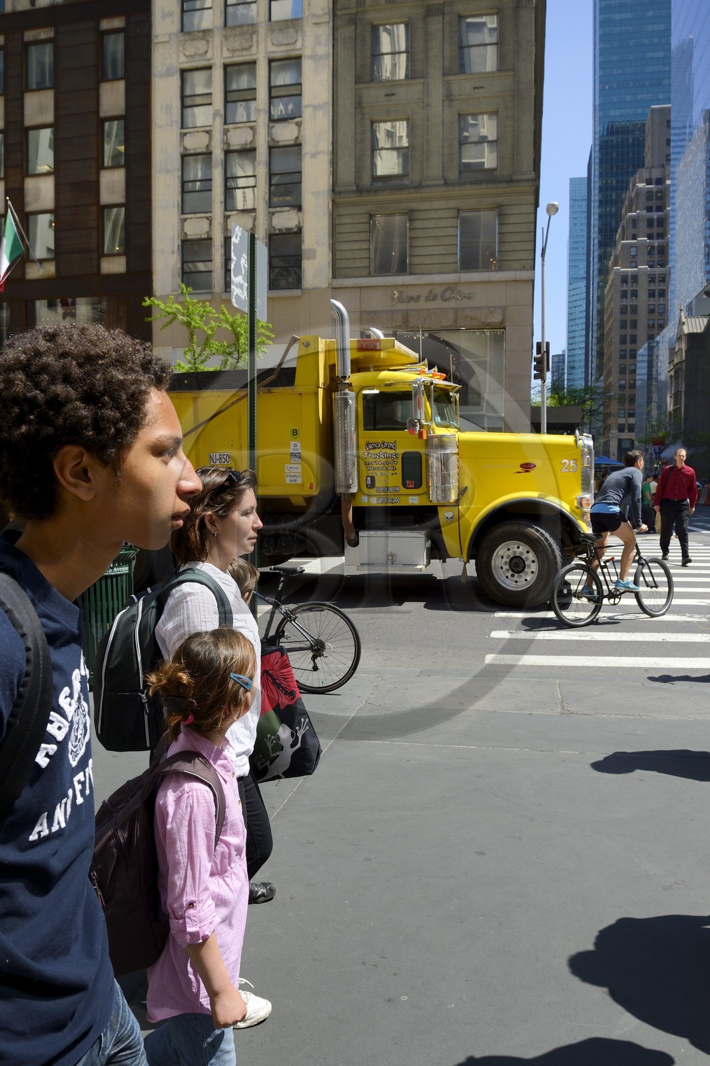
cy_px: 533
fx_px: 710
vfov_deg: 73.8
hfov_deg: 53.1
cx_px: 355
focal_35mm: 24
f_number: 9
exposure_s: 1/640
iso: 400
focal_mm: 24
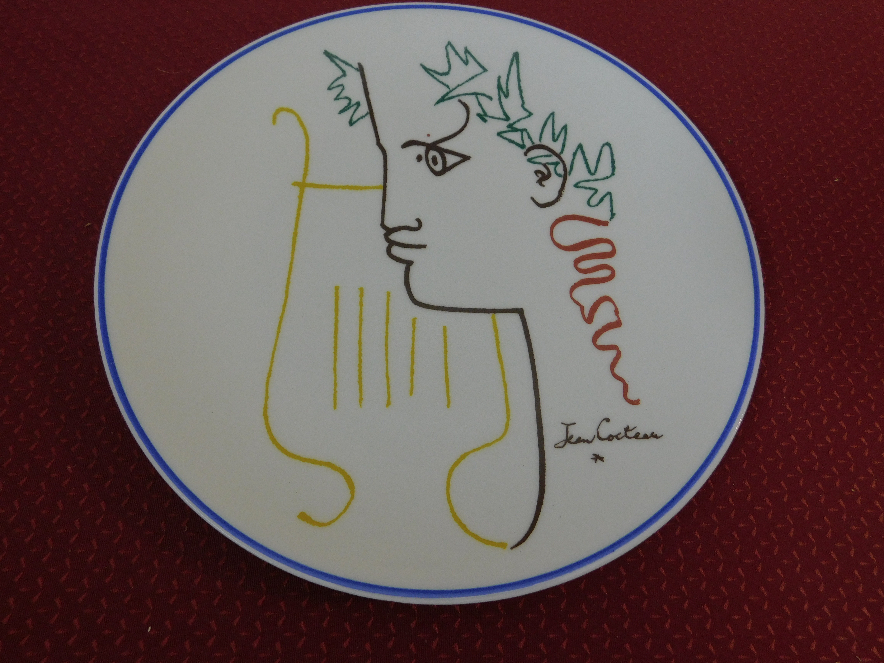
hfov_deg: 73.9
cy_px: 332
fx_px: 587
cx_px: 442
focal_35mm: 23
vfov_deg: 58.9
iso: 220
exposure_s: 1/30
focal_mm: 4
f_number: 3
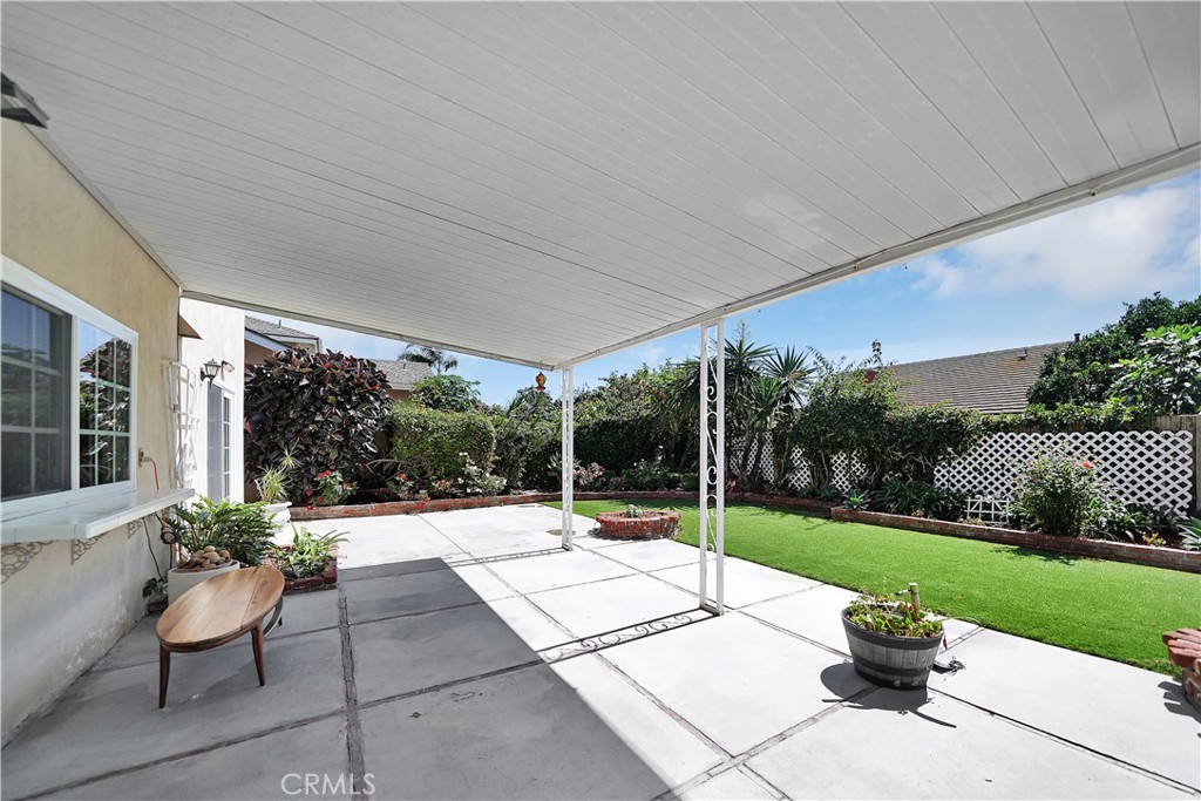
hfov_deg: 112.6
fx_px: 400
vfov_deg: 90.0
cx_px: 600
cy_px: 400
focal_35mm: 12
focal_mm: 12
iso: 100
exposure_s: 1/640
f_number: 4
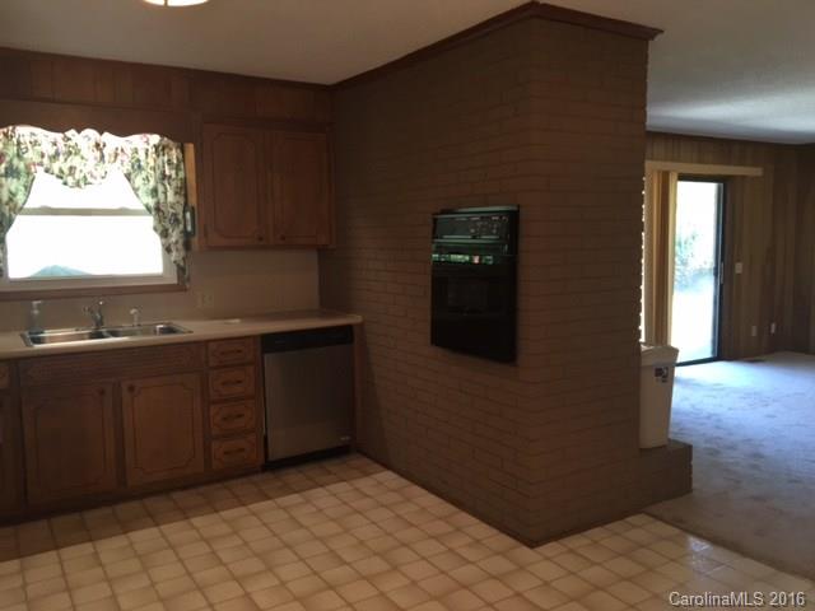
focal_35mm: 29
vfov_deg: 48.2
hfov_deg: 61.7
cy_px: 306
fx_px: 683
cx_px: 408
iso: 80
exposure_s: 1/30
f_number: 2.2
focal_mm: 4.15
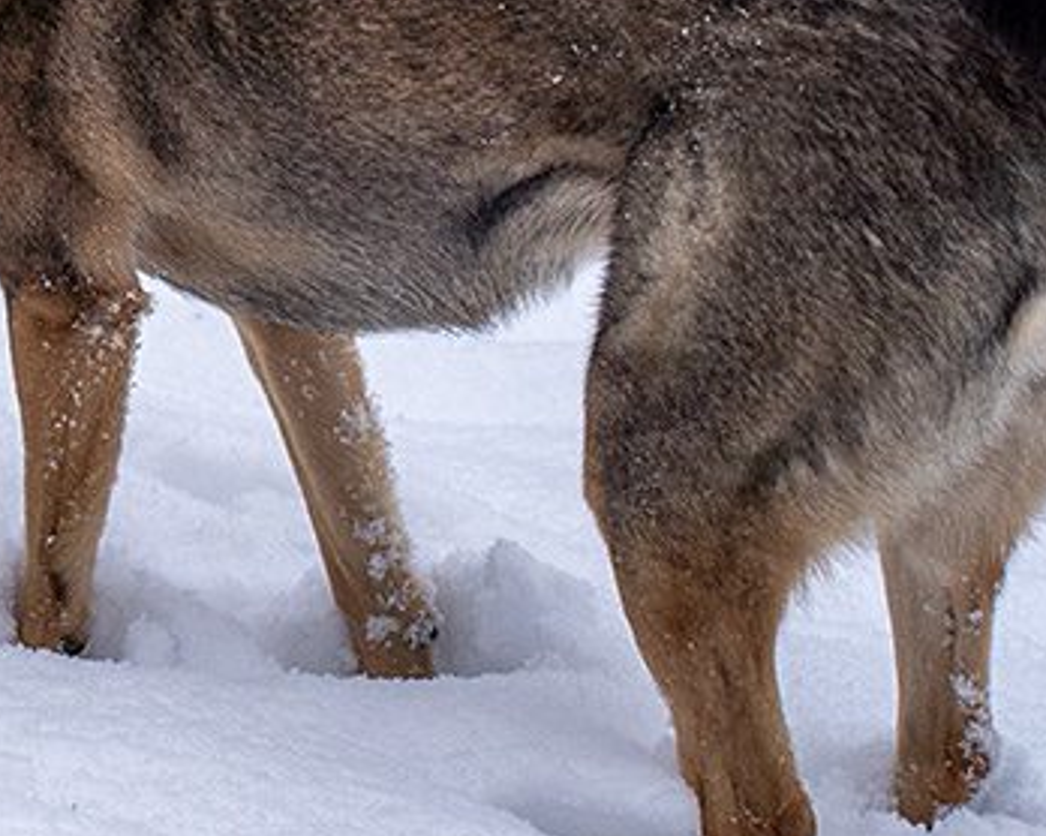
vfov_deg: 13.2
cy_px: 122
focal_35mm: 116
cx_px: -36
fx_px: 3589
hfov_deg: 16.2
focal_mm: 43
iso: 800
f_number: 4
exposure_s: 1/2000
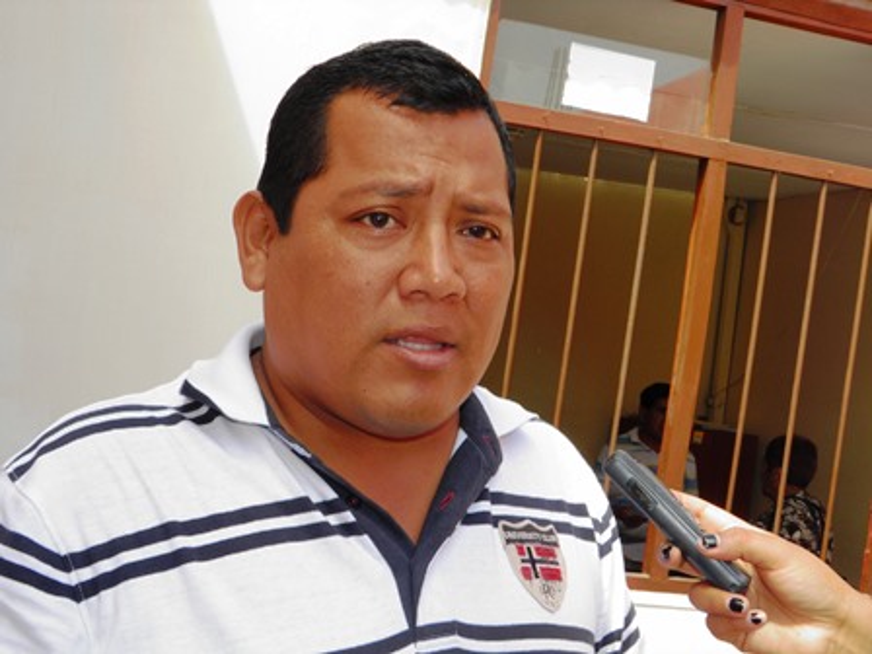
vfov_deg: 32.9
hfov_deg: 42.9
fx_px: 1108
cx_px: 436
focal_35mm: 44
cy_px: 327
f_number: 6
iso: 50
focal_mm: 7.9
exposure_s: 1/100
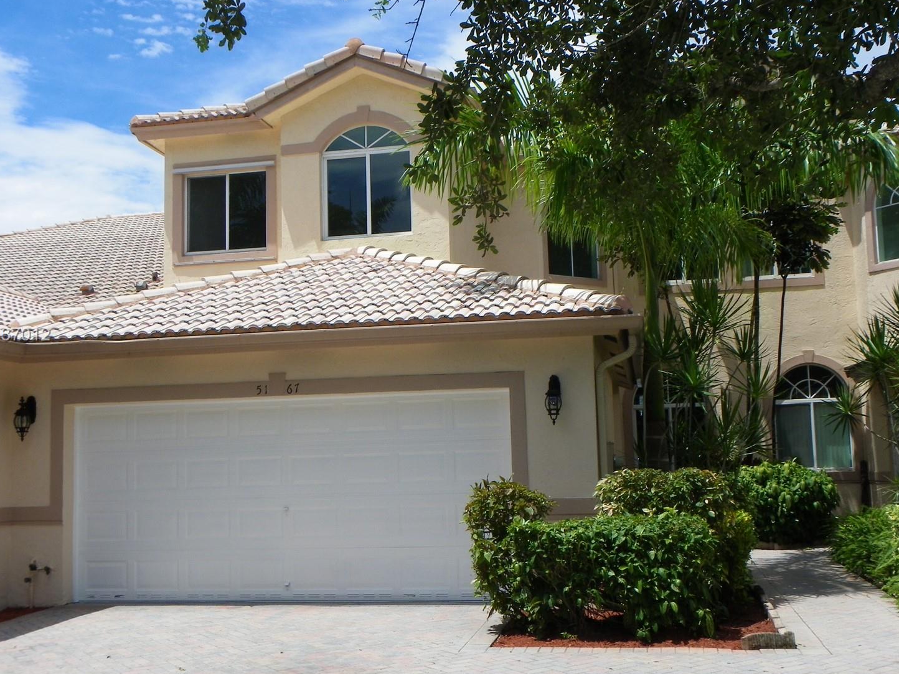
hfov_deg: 45.8
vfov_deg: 35.1
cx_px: 454
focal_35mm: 41
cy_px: 335
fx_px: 1065
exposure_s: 1/400
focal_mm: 6.6
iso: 64
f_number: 6.3
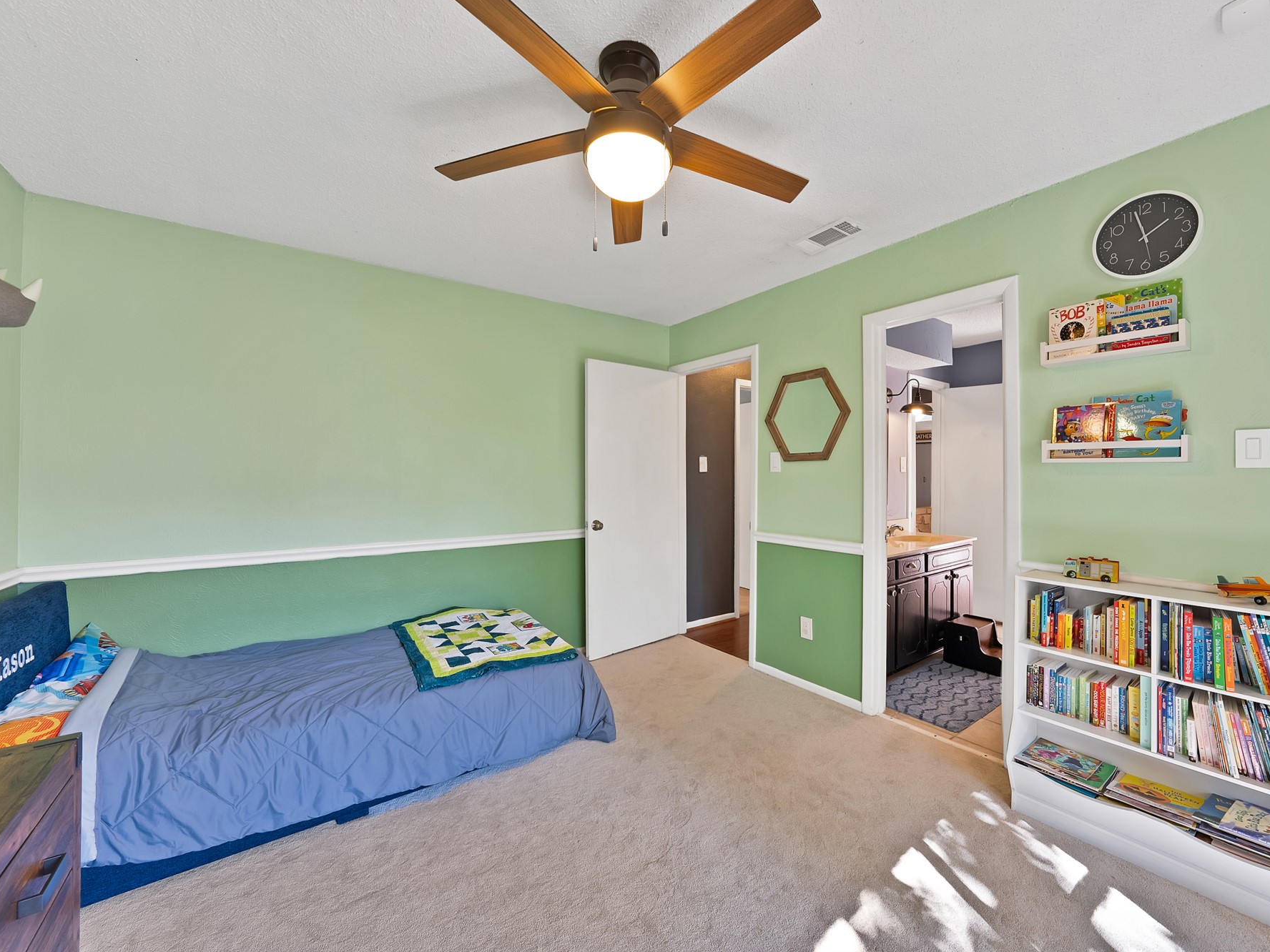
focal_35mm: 13
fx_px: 477
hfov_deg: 106.0
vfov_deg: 89.9
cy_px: 475
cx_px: 678
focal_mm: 12
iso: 640
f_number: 9
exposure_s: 1
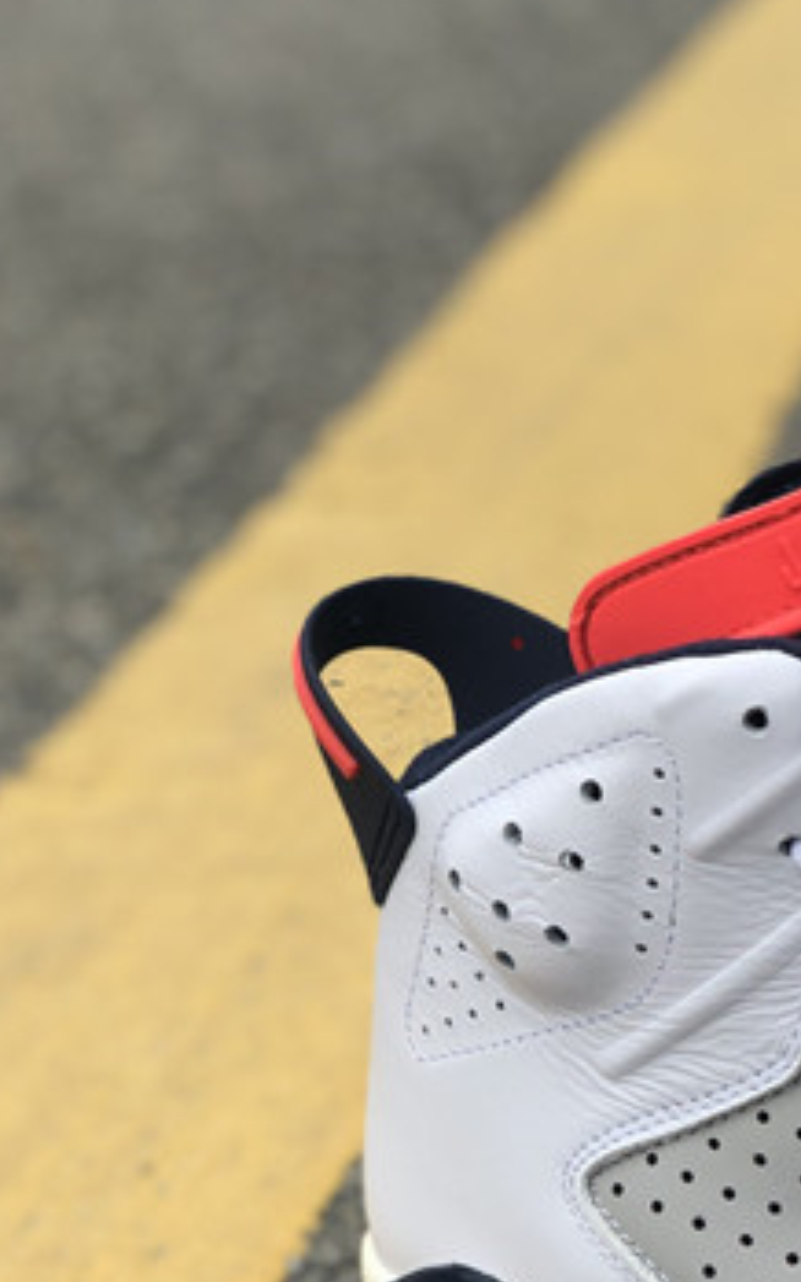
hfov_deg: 10.7
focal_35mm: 117
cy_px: 935
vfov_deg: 17.7
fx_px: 4088
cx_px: 1282
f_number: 2.4
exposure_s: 1/375
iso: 16
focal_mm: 6
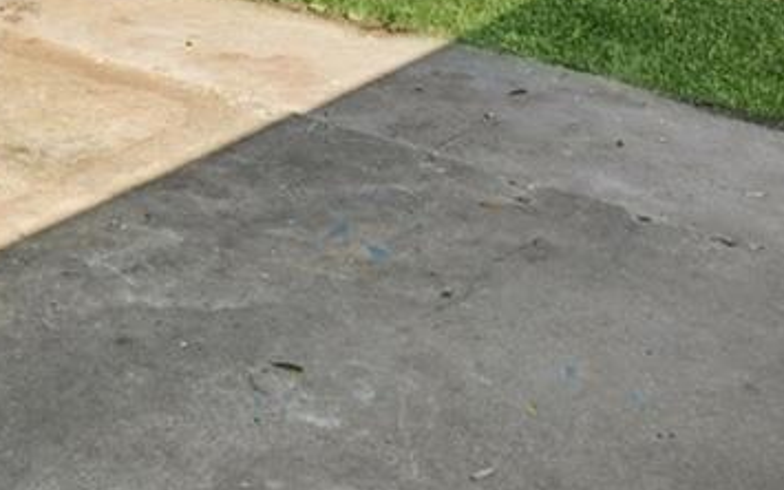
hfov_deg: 20.8
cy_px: -610
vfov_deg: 11.6
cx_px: 7
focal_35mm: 97
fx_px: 2072
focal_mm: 16.5
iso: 100
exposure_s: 1/100
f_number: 8
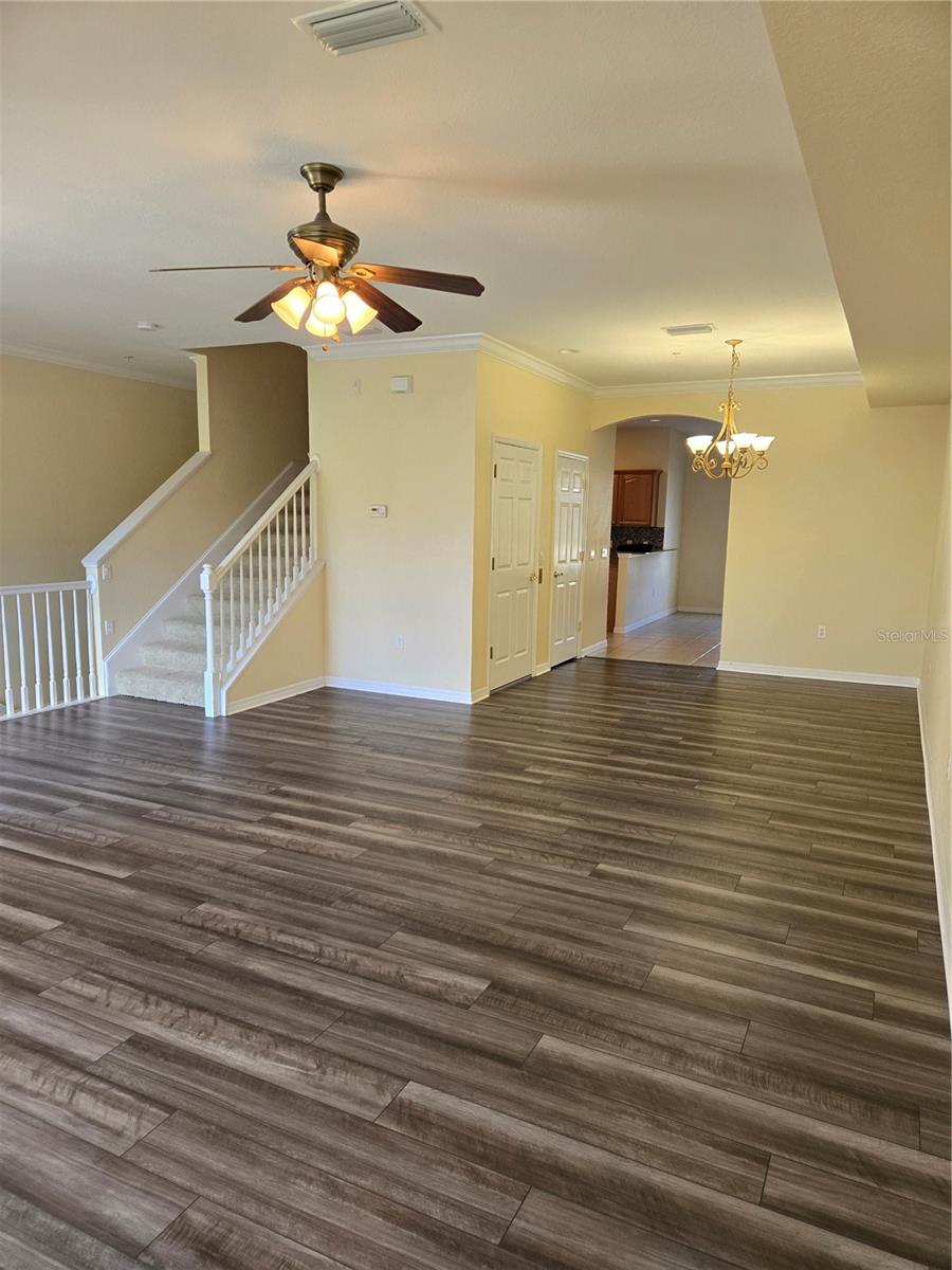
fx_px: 843
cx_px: 476
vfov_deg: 73.9
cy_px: 635
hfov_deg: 58.9
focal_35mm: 23
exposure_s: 1/120
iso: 160
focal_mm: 5.4
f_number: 1.8
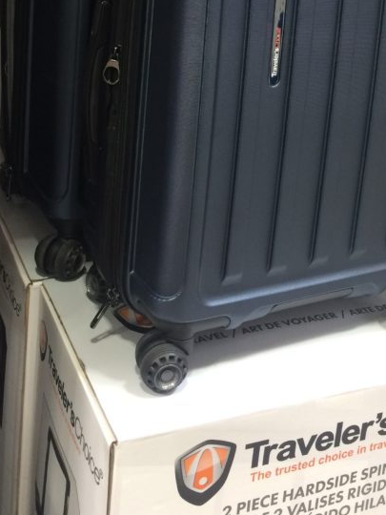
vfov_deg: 32.9
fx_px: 818
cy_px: 40
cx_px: 220
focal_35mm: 55
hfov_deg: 26.5
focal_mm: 4.15
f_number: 2.2
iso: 80
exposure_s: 1/30
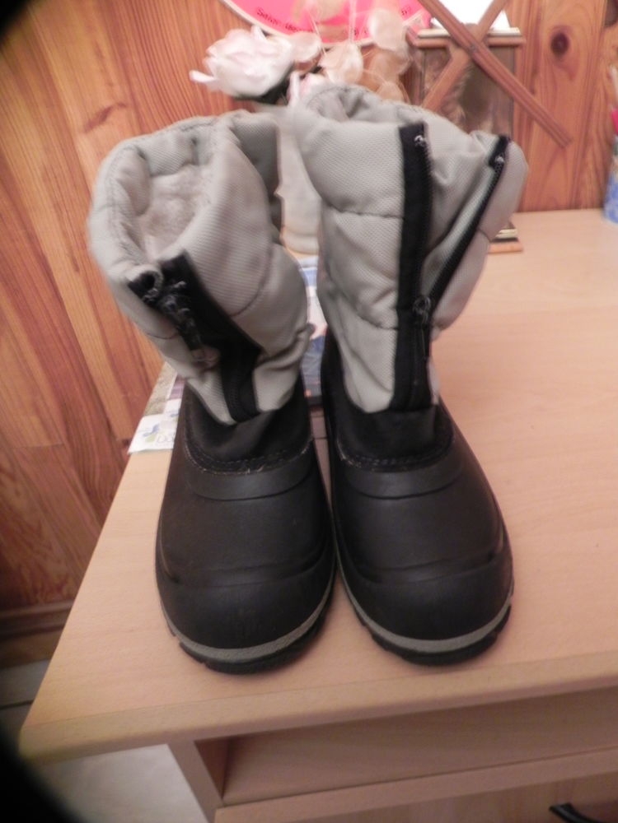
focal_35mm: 26
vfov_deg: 67.3
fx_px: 619
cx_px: 309
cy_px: 412
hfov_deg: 53.1
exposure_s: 1/3.4
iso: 400
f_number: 2.8
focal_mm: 4.6
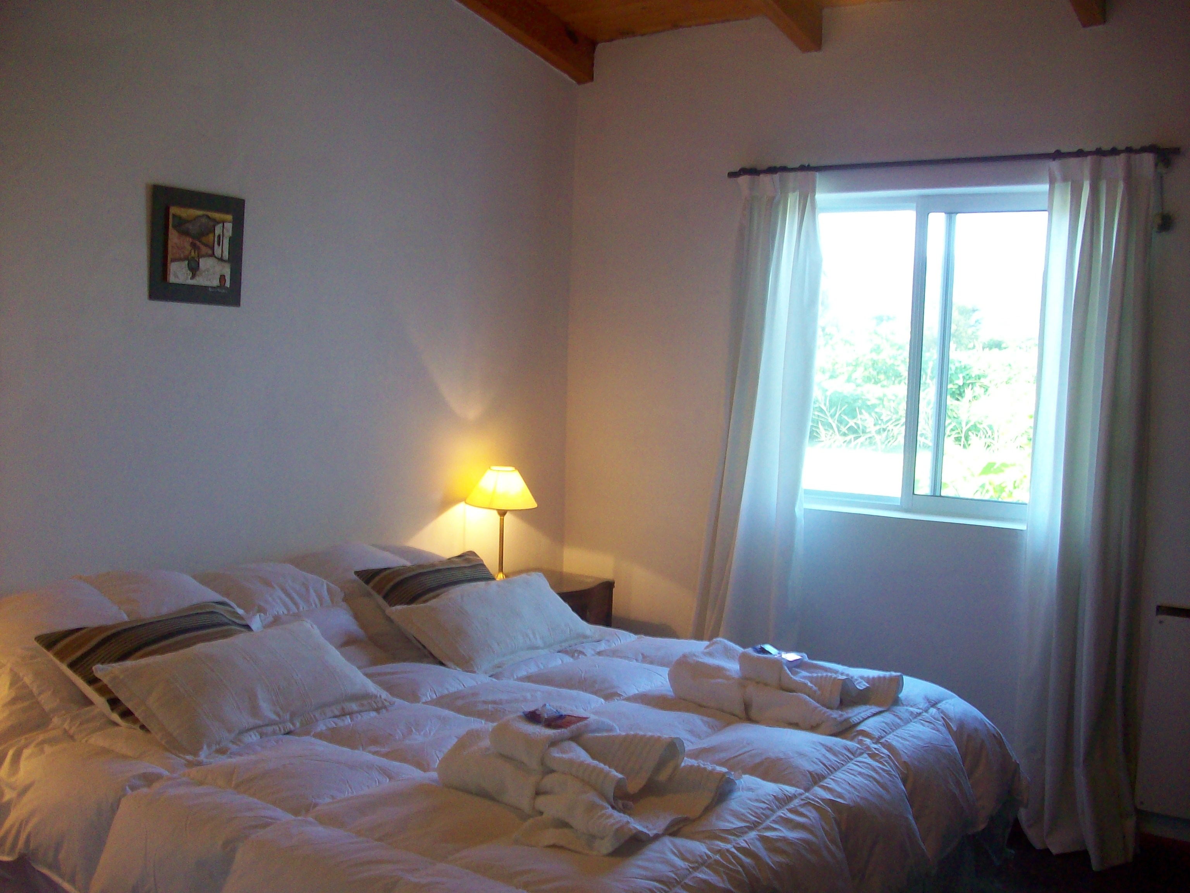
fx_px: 1169
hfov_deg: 54.0
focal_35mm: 34
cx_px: 595
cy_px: 446
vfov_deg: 41.8
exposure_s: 1/60.1
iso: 160
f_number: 2.8
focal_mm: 5.7
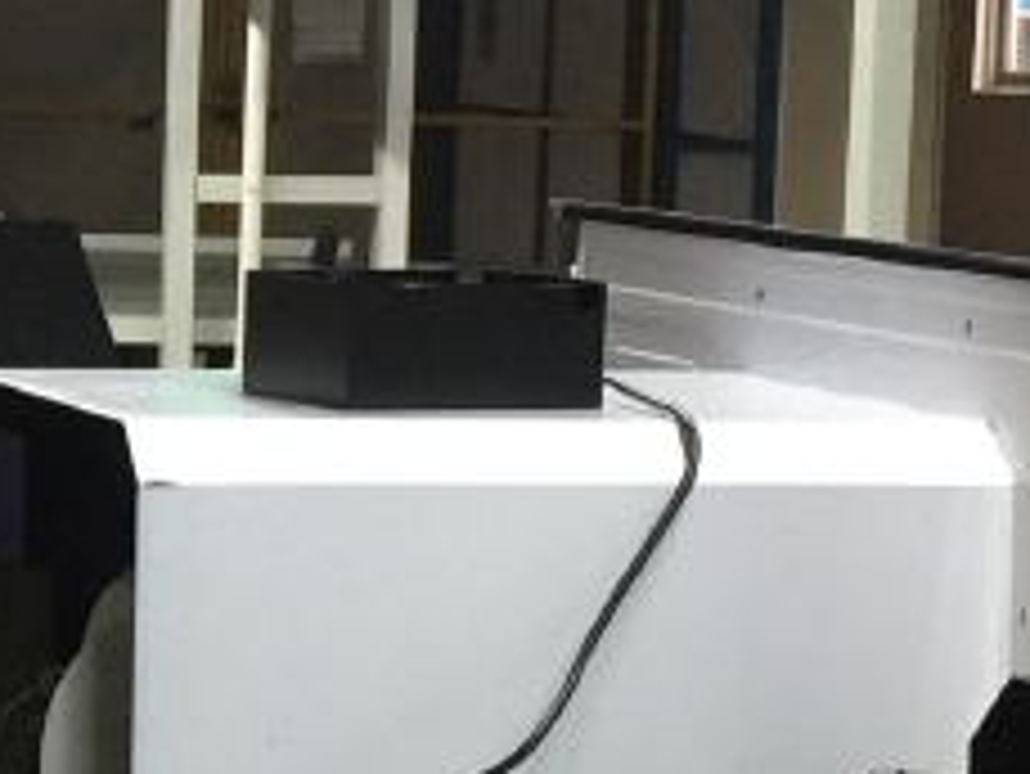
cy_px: 220
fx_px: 4525
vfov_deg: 9.8
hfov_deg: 12.4
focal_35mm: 152
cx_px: -495
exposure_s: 1/17
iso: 64
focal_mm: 4.15
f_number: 2.2
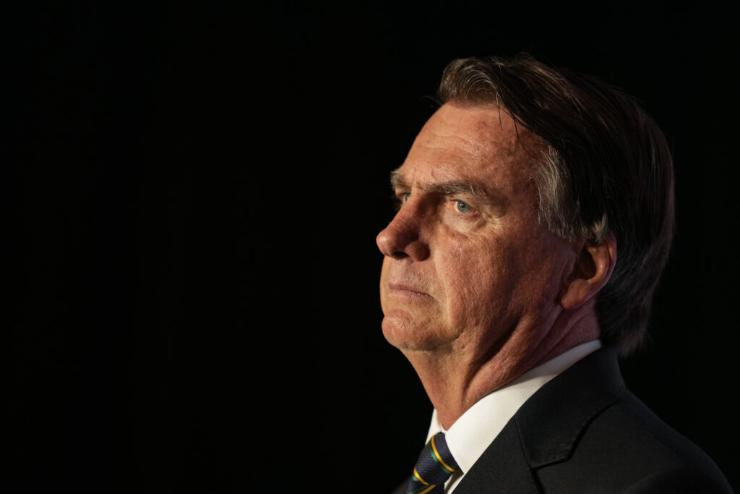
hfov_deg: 5.2
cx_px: 370
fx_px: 8223
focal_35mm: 400
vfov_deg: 3.4
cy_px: 247
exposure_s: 1/400
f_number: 2.8
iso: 2000
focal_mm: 400
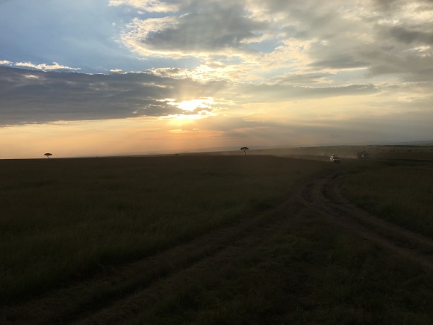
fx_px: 375
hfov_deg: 60.0
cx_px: 216
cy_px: 160
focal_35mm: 30
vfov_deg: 46.8
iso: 25
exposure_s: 1/1326
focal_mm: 4.15
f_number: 2.2
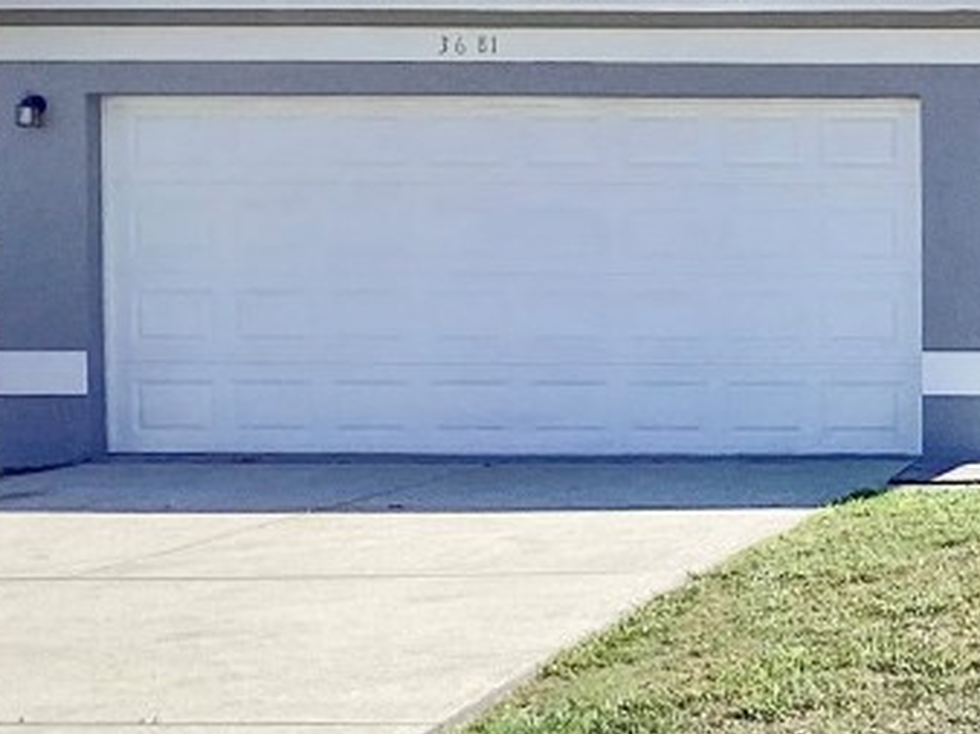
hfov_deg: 19.4
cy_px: 490
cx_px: 1255
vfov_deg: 15.7
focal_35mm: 94
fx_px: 2659
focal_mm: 3.3
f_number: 2.4
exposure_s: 1/1631
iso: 25
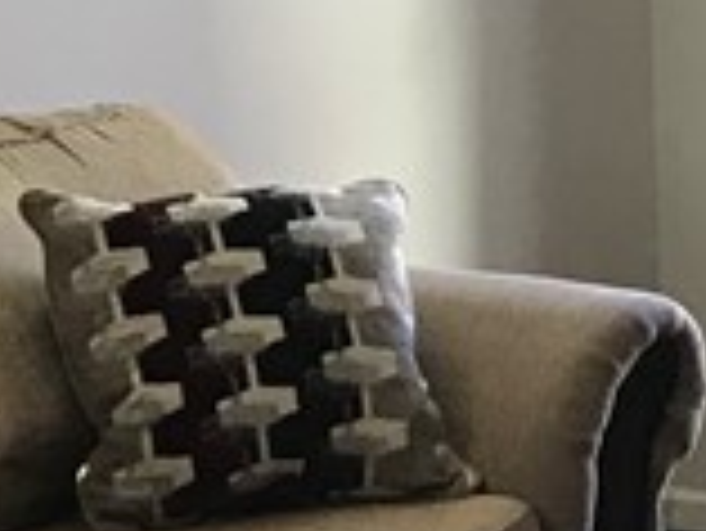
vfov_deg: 8.1
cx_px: 1331
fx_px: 3735
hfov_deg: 10.1
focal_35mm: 183
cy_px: 378
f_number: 1.8
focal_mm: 3.99
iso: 40
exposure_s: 1/24
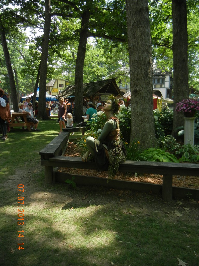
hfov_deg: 46.8
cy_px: 133
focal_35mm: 30
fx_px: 230
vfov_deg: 60.0
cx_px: 100
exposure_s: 1/310
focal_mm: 5.4
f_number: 3.5
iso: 160
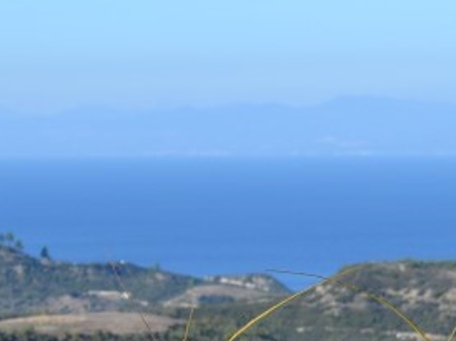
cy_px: 259
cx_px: -3
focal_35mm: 255
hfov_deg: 7.7
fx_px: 3356
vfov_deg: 5.8
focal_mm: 42
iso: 100
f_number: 8
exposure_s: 1/250
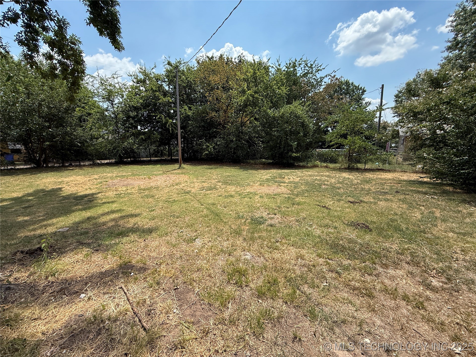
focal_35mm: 14
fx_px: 193
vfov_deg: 85.7
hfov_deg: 102.1
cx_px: 238
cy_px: 178
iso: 50
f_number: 2.2
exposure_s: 1/742
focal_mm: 2.22
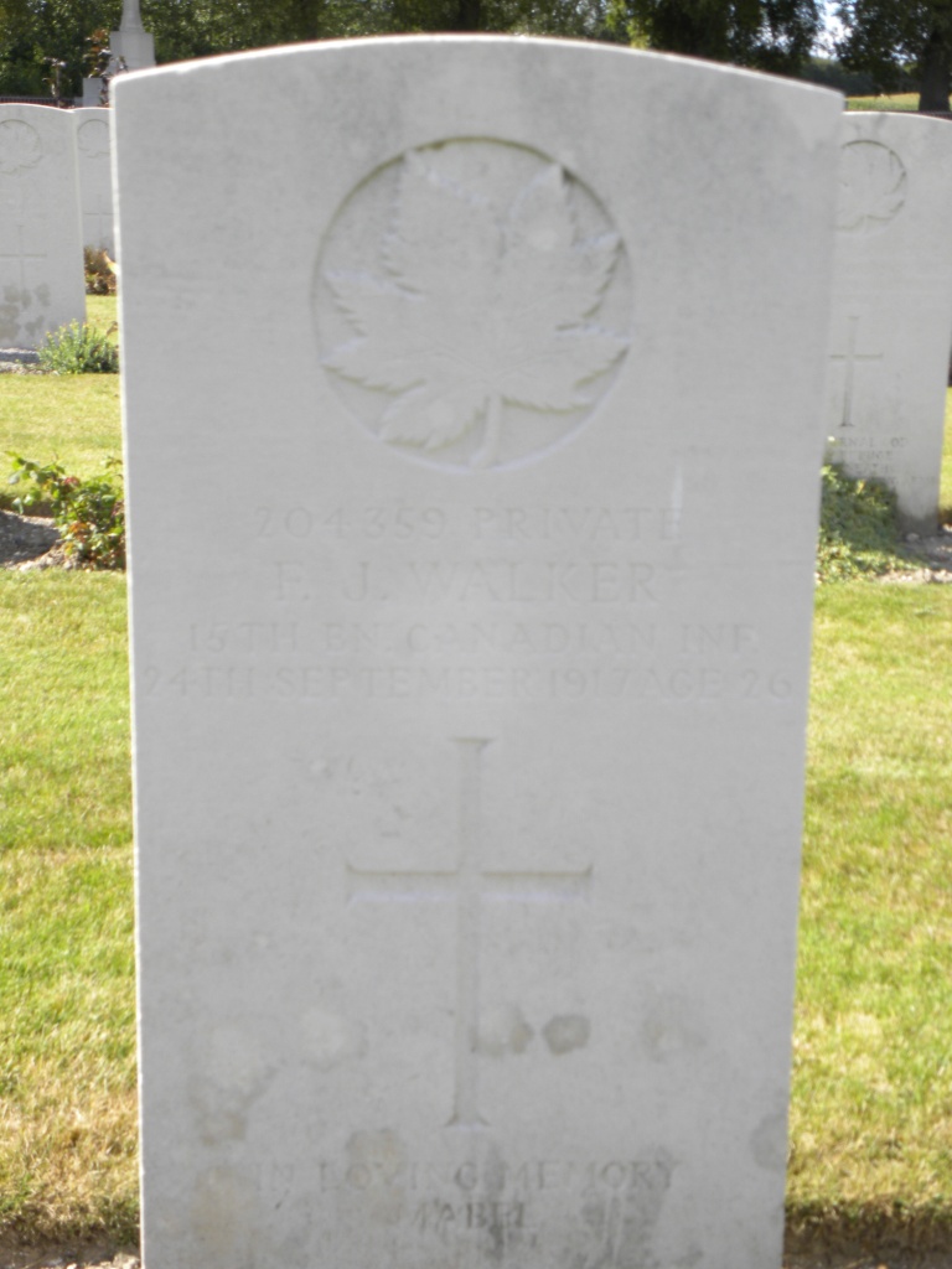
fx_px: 2127
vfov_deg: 33.2
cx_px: 476
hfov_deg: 25.2
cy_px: 634
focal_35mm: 58
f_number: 4.5
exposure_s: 1/196
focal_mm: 10.3
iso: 64
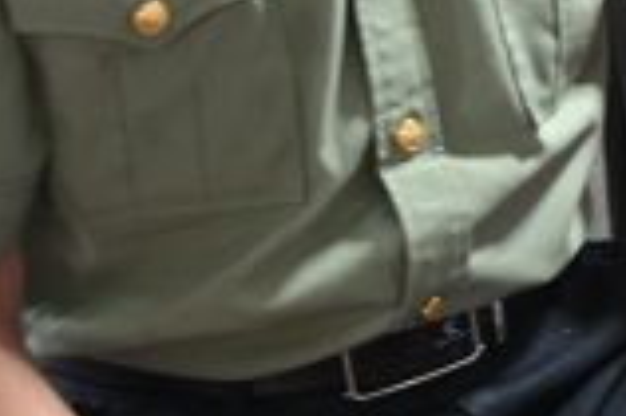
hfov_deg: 12.6
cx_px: 1129
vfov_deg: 8.8
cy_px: -368
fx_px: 2571
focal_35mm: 148
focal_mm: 36
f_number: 4.5
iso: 2200
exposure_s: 1/40
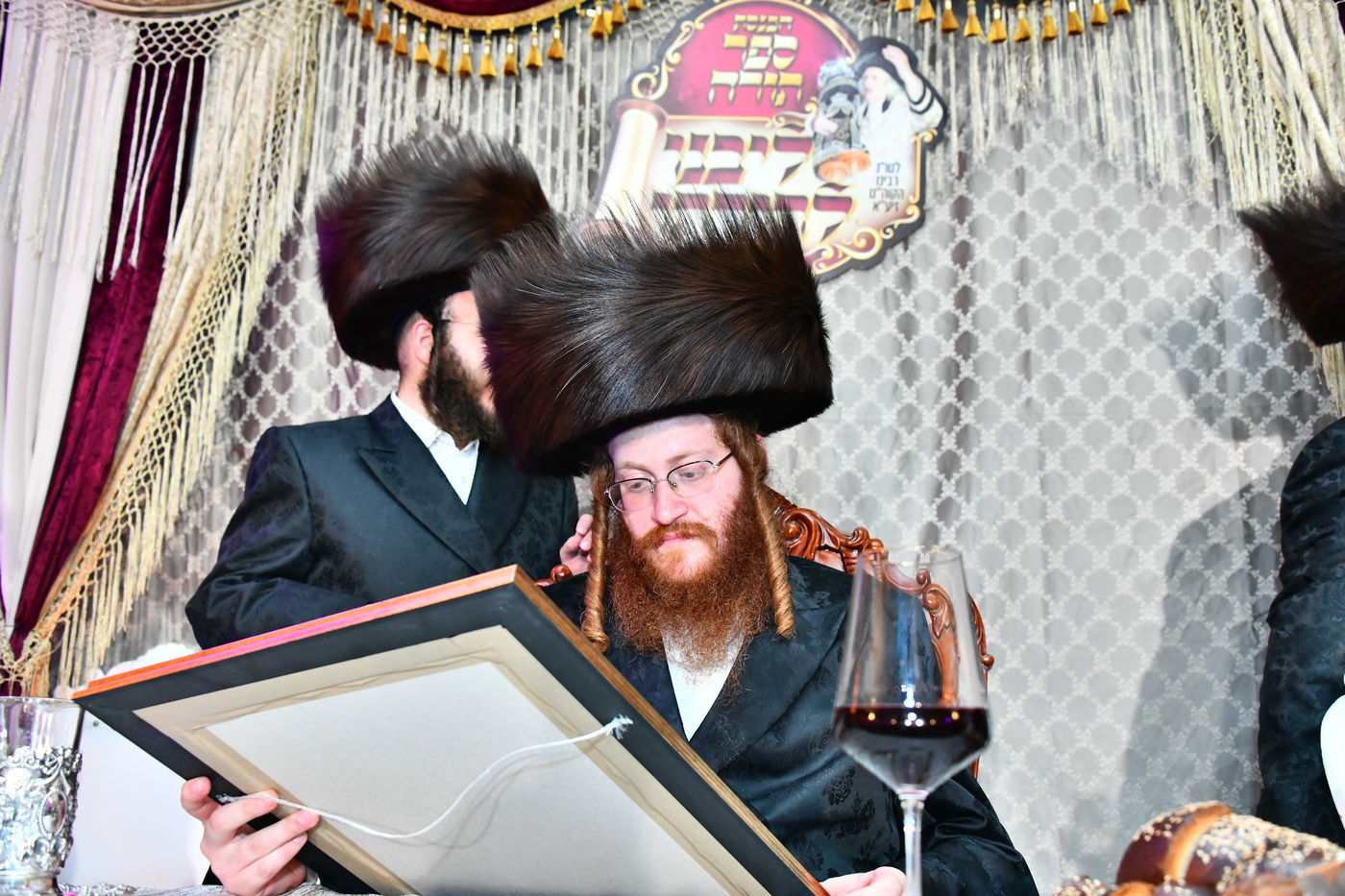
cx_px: 672
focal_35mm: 35
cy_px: 448
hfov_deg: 54.4
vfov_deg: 37.8
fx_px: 1307
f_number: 5.6
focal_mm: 35
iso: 2500
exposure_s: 1/125
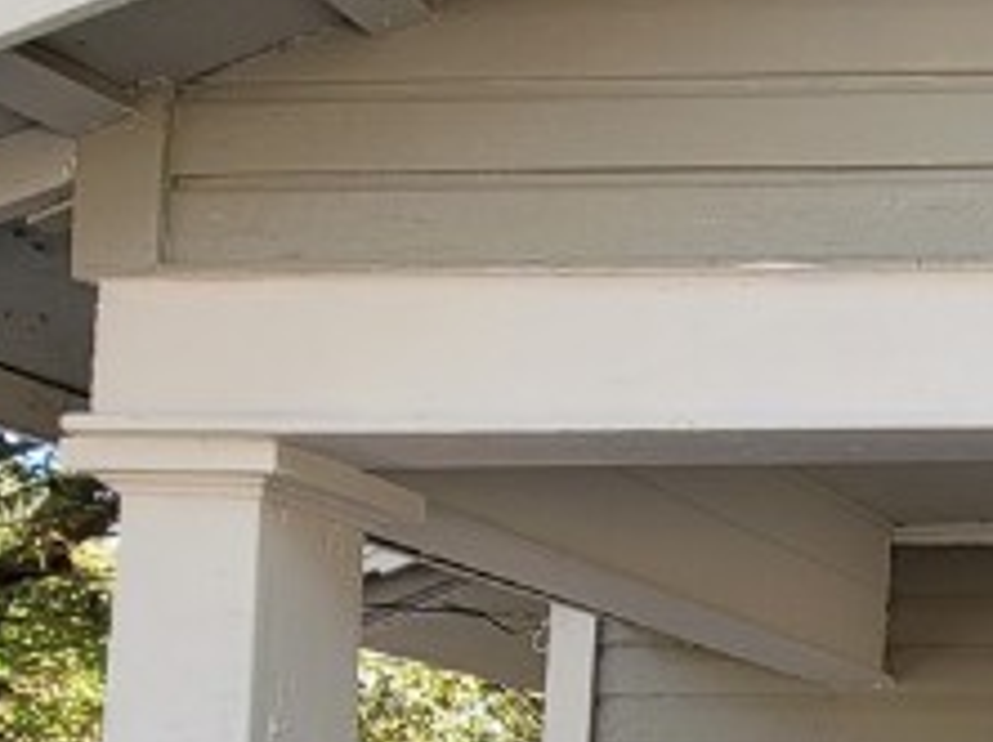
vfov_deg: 22.5
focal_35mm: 60
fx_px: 1719
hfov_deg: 22.8
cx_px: 1659
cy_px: 885
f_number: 2.2
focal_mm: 2.2
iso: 50
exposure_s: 1/151
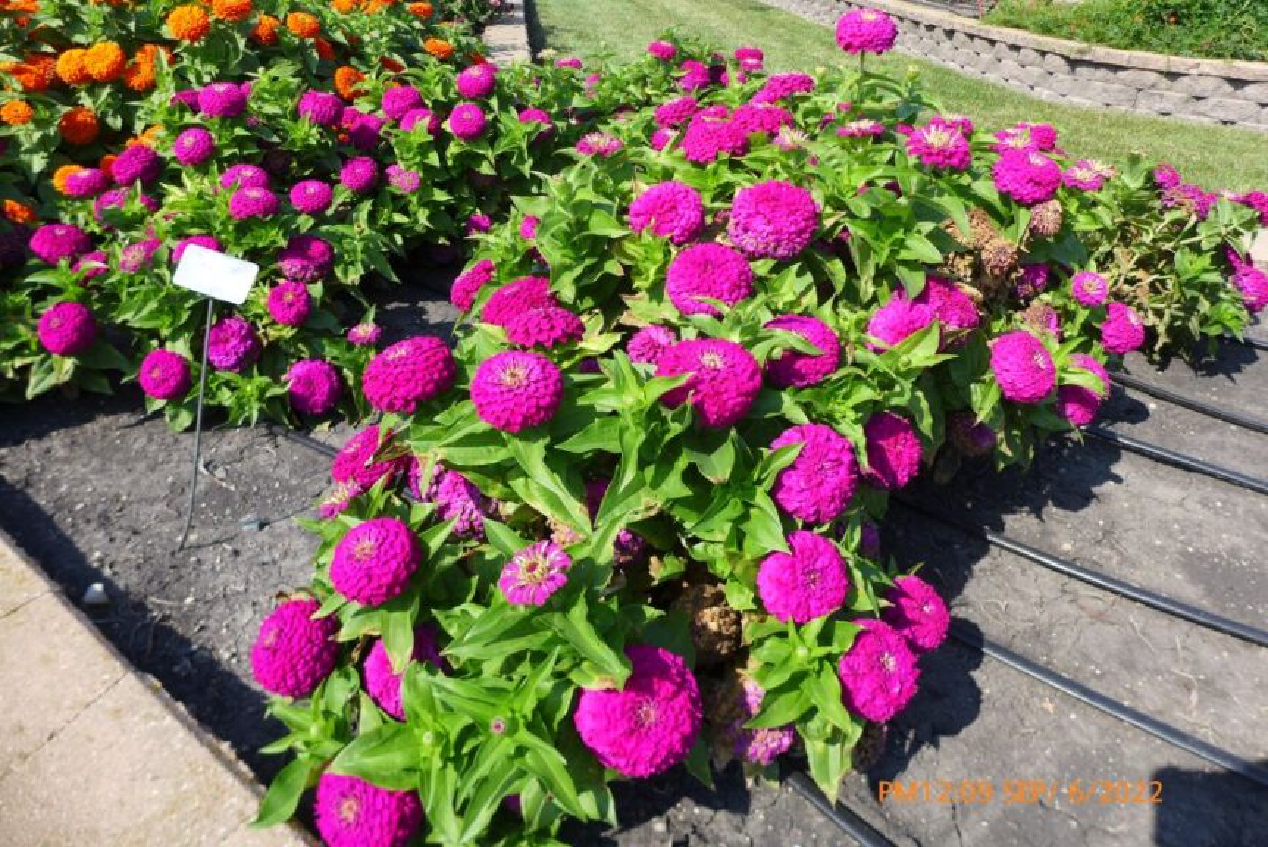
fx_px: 846
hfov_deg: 73.7
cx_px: 634
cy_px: 424
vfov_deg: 53.2
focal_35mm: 24
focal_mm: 4.7
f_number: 2.8
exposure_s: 1/800
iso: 80
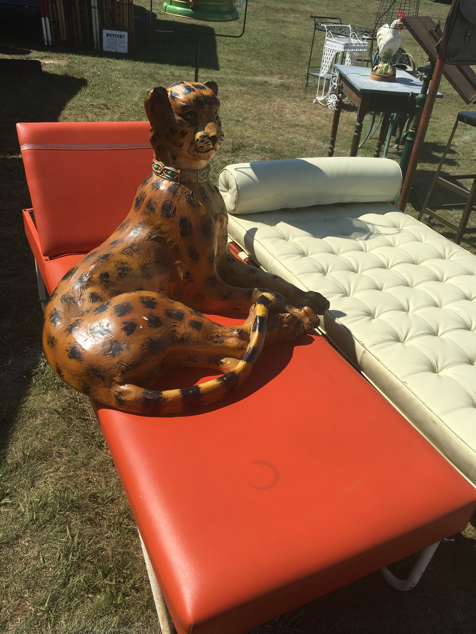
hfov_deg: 48.2
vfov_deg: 61.7
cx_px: 238
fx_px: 532
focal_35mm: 29
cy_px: 317
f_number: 2.2
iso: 25
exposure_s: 1/2198
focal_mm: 4.15
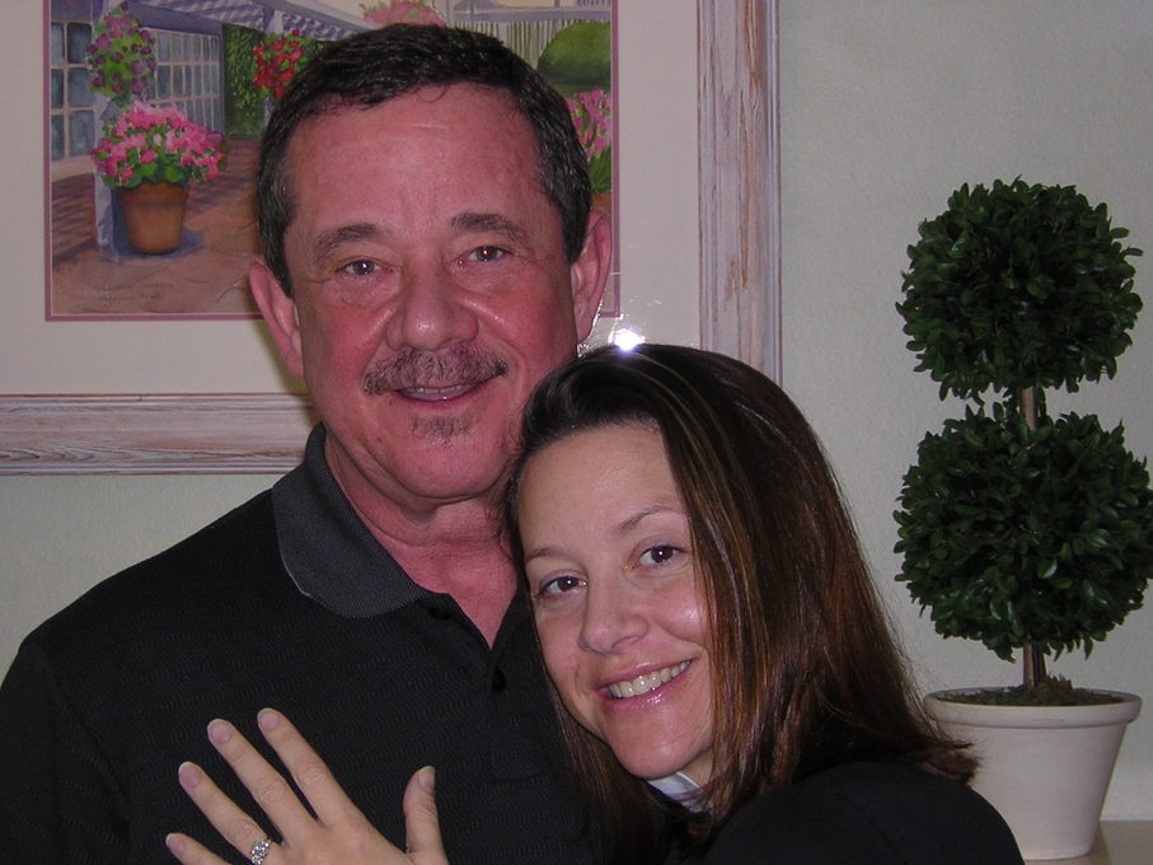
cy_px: 432
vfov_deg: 17.4
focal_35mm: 85
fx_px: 2831
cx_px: 576
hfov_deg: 23.0
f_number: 4.1
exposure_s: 1/60.1
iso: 166
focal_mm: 11.1
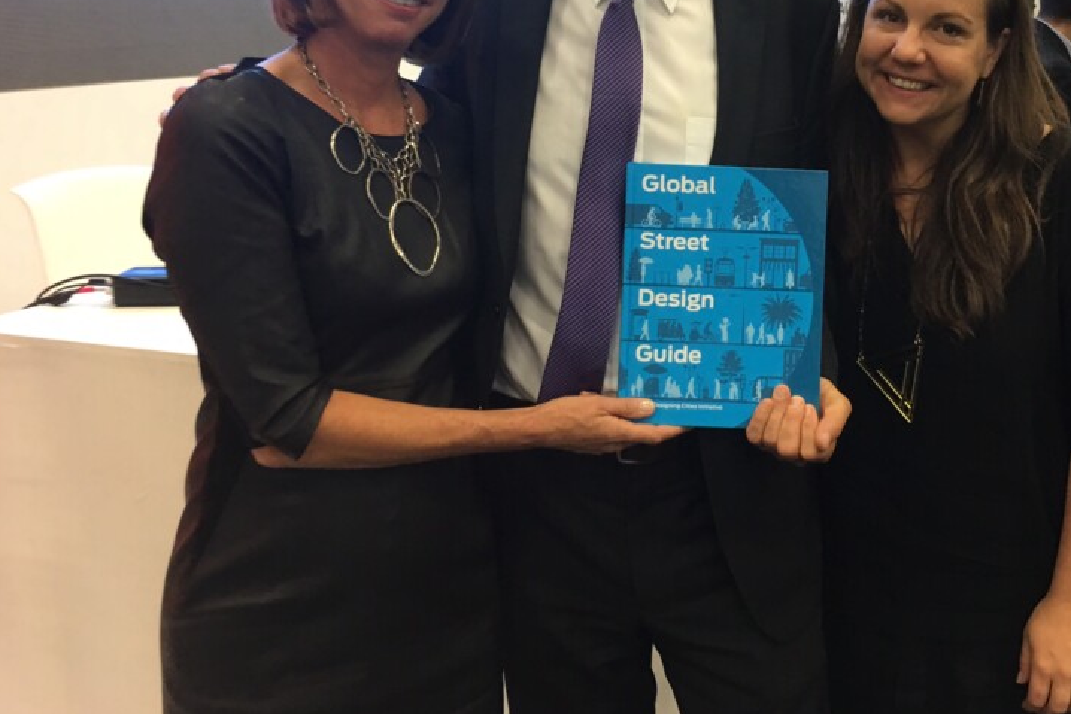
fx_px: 1250
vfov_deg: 31.3
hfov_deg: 45.7
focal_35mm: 42
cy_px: 170
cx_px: 717
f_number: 2.2
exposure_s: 1/15
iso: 50
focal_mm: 4.15
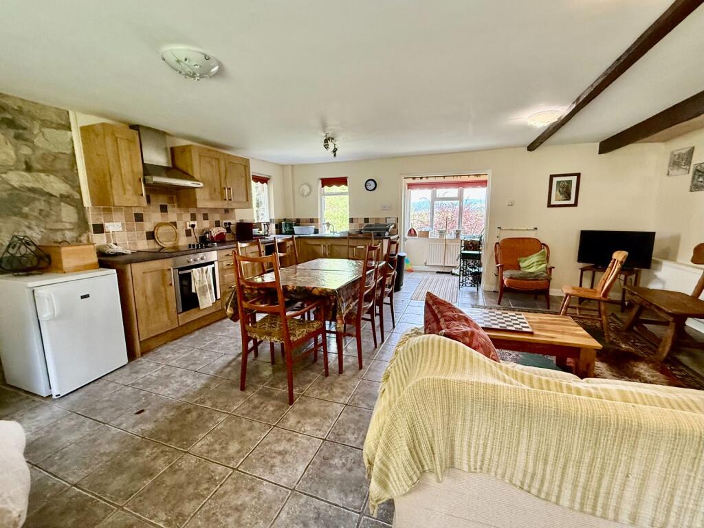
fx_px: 285
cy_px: 264
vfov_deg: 85.7
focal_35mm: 14
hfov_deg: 102.1
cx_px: 352
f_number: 2.2
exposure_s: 1/99
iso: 320
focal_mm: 2.22
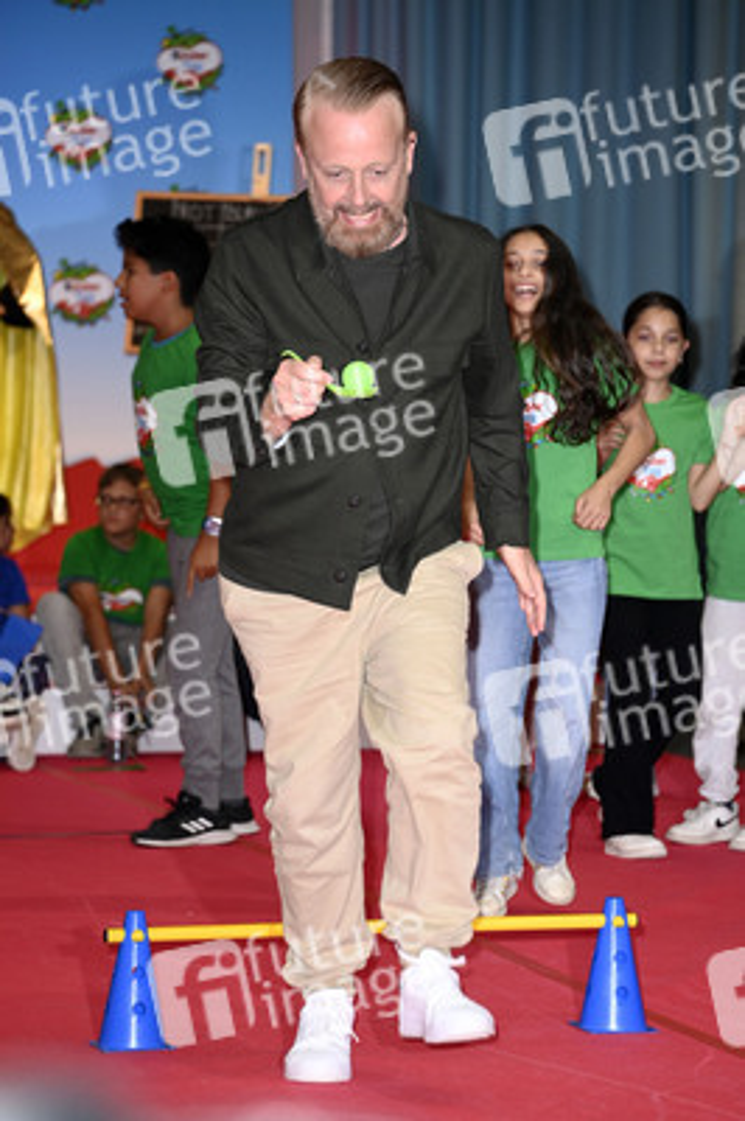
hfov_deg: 9.4
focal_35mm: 145
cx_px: 372
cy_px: 560
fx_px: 4509
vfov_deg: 14.2
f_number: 5.6
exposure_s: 1/200
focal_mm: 145
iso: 1000
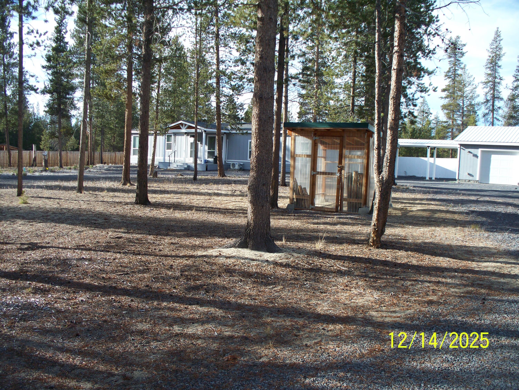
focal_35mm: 36
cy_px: 195
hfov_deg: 51.3
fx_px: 540
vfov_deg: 39.7
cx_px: 260
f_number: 2.8
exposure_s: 1/400
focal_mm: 7.54
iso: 64
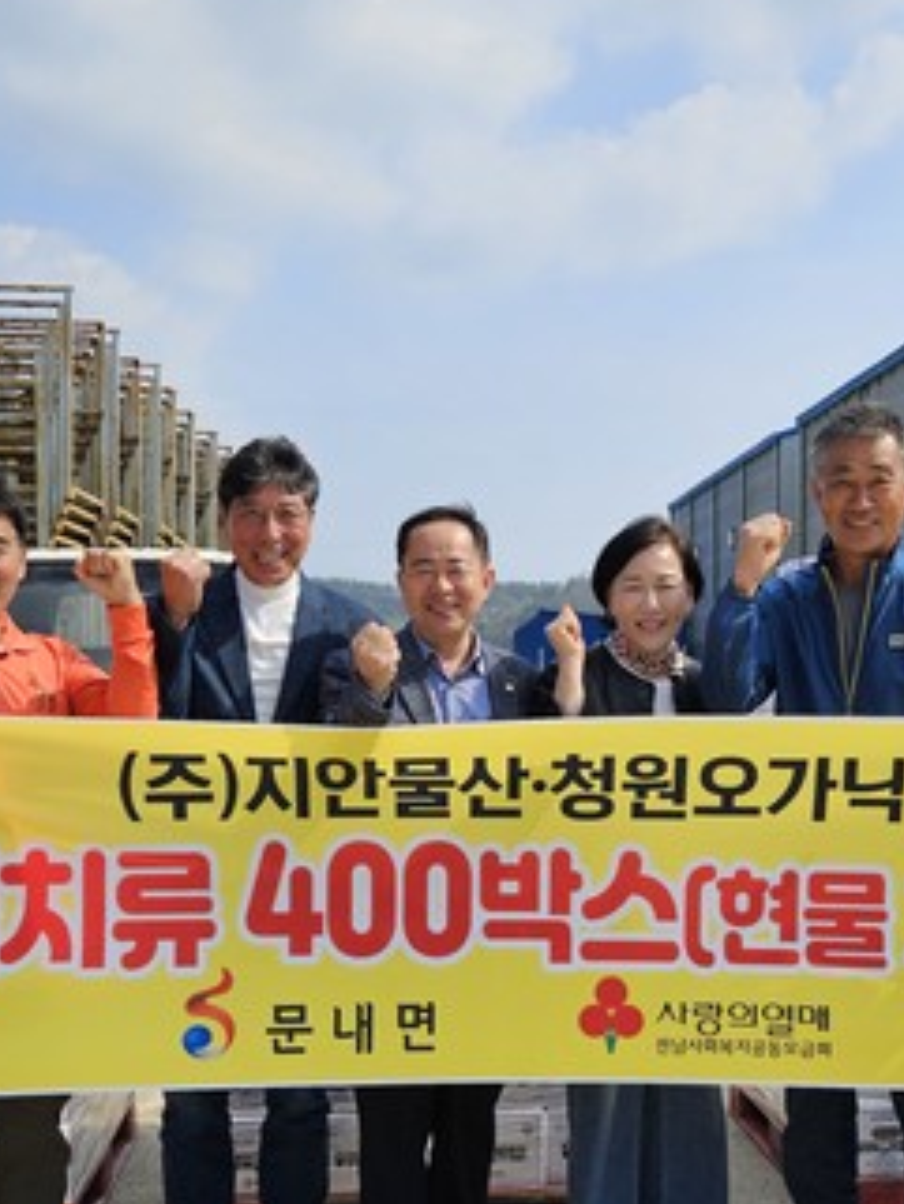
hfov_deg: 33.6
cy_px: 728
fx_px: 1496
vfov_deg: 43.6
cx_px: 473
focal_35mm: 43
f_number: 1.8
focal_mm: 5.4
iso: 25
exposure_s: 1/2169
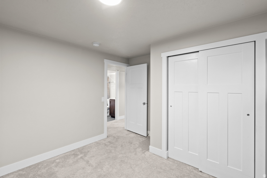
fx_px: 119
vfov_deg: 73.8
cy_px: 89
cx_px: 134
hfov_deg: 96.7
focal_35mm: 16
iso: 500
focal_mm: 16
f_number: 10
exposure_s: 1/1.25
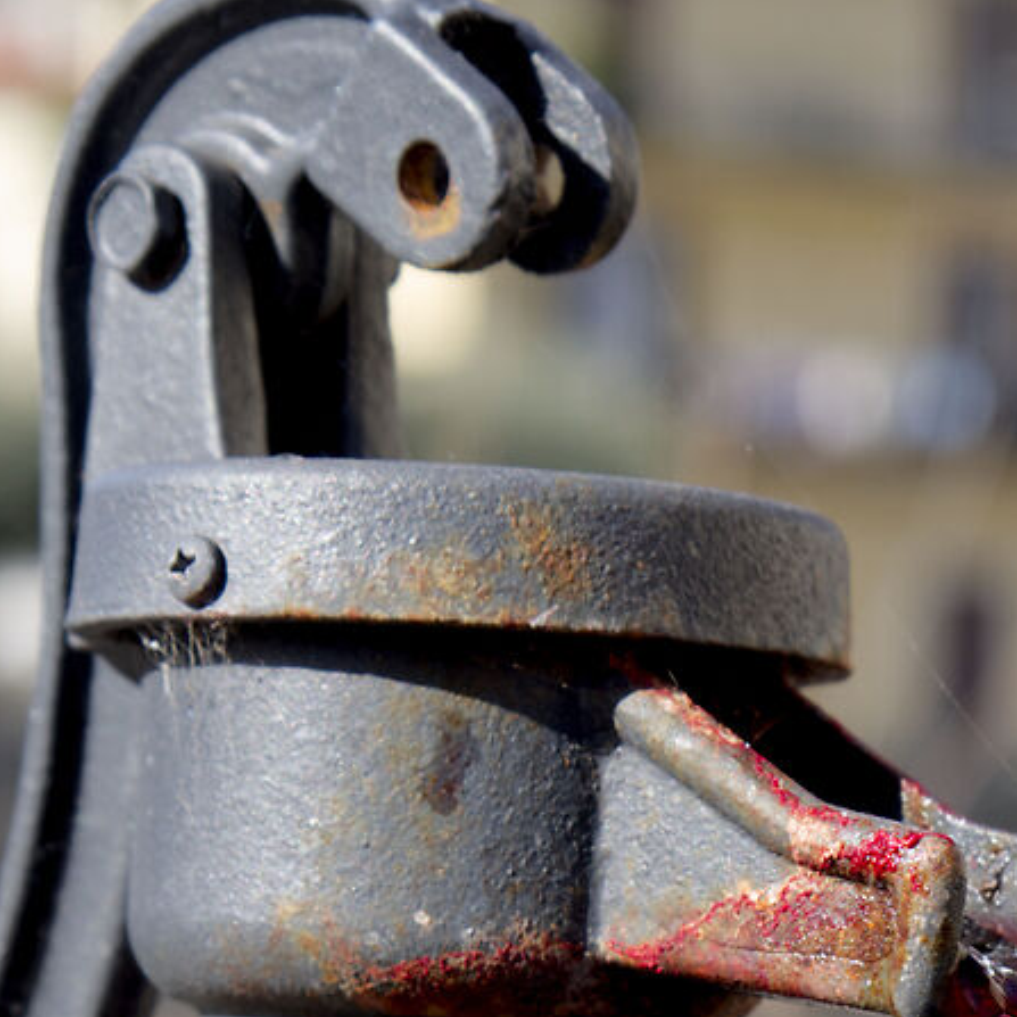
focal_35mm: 219
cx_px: 1083
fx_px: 7279
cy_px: 1566
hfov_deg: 7.9
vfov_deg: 7.8
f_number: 4
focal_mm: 48
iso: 100
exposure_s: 1/400
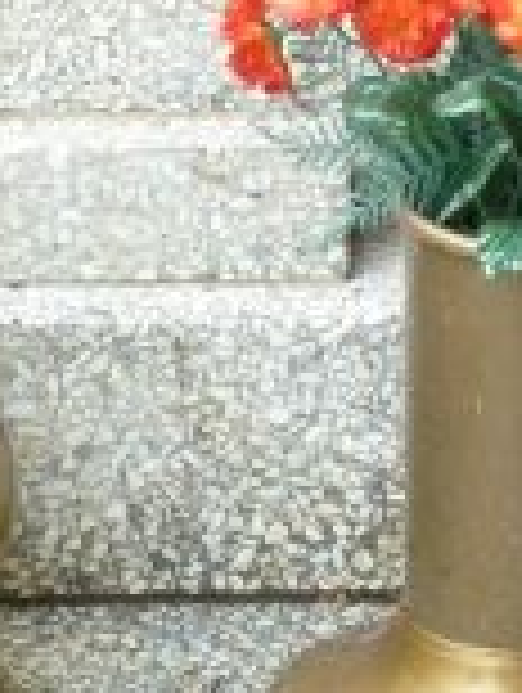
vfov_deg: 6.0
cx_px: -144
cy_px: -378
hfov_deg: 4.6
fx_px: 6496
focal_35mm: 324
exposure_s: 1/100
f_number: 4.3
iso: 640
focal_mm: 17
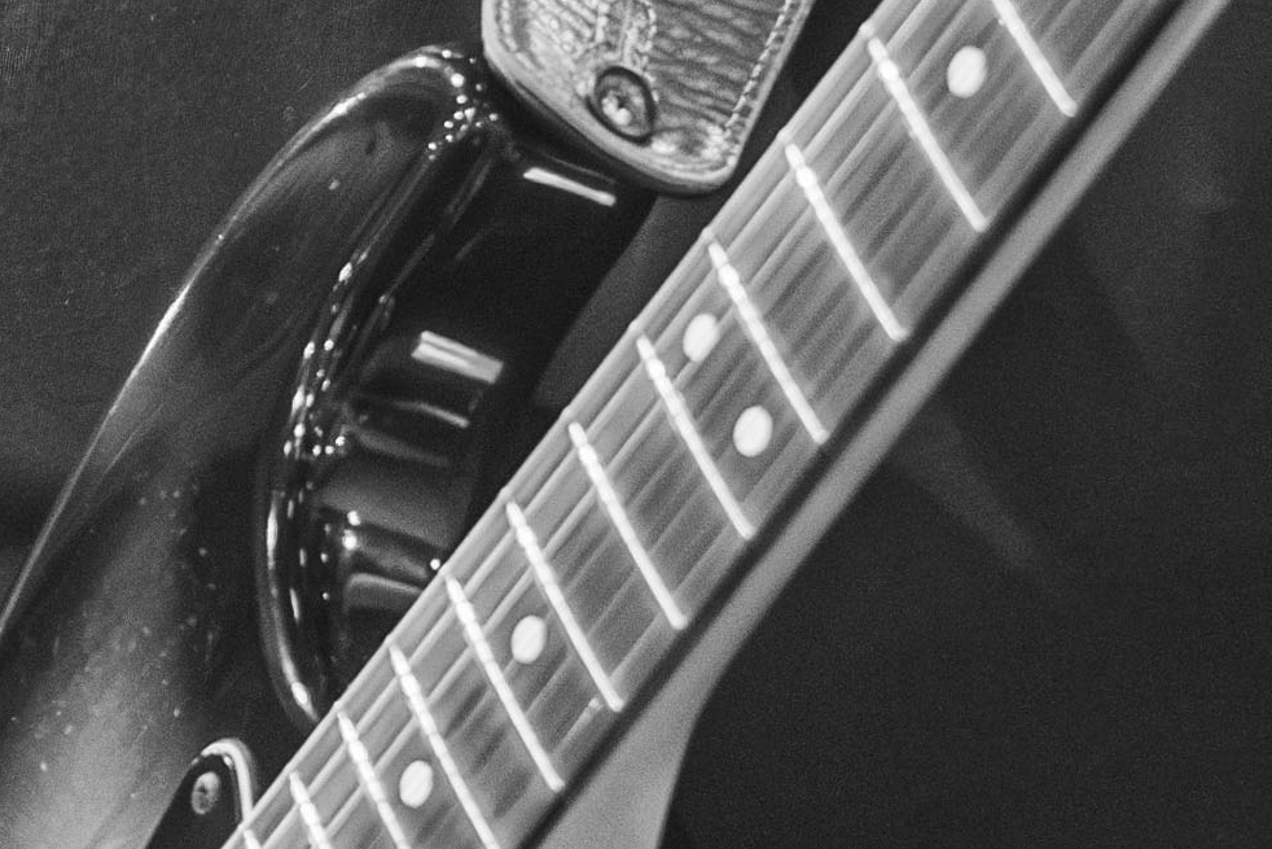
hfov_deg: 6.4
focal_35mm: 315
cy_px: 487
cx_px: -734
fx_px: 11131
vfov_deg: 4.4
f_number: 1.2
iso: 1000
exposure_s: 1/400
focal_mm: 27
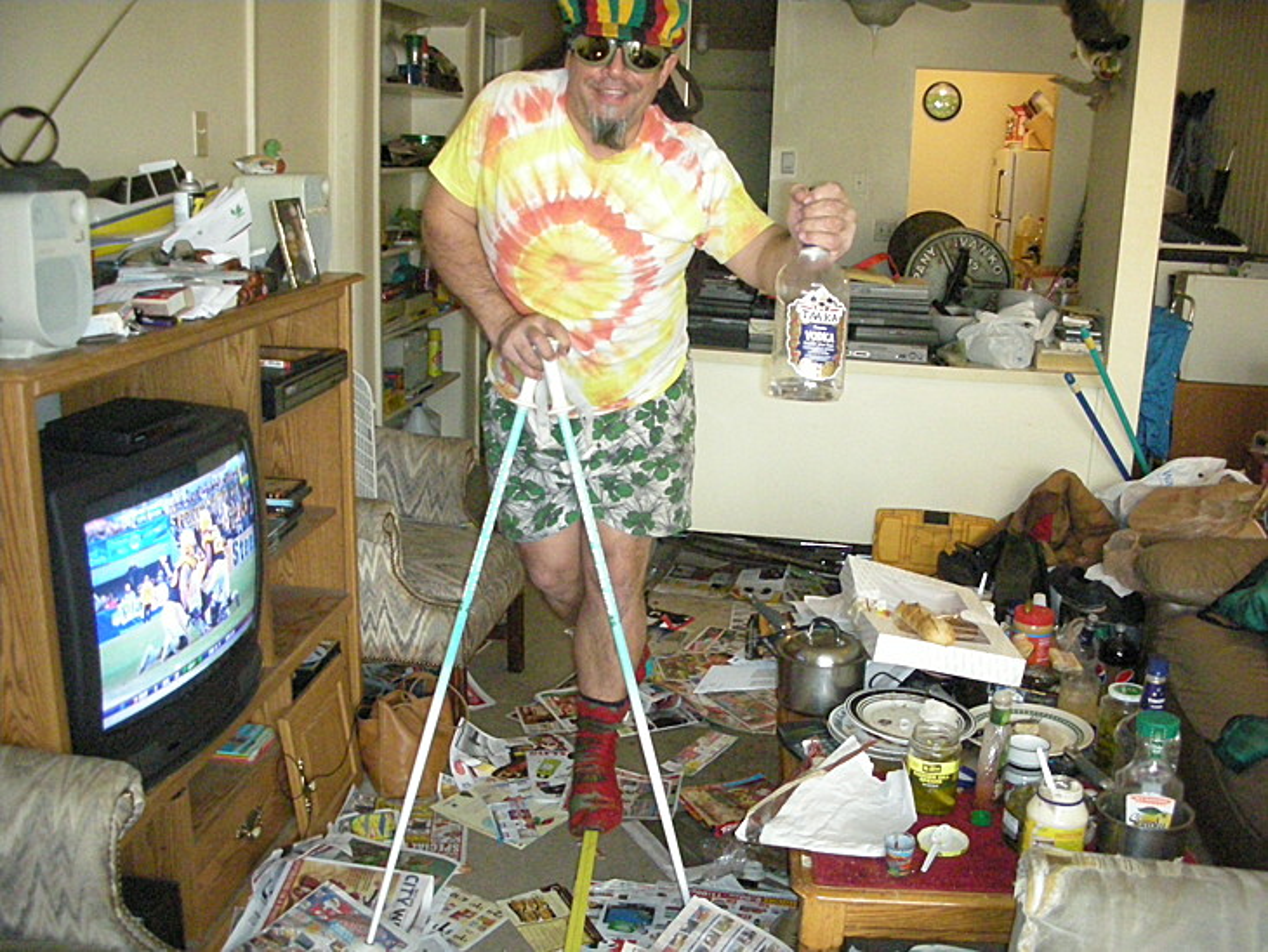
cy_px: 476
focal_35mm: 35
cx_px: 634
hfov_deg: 52.6
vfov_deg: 40.7
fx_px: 1282
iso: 620
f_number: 2.8
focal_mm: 5.8
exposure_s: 1/30.6
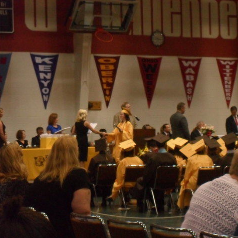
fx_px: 972
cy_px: 120
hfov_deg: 13.9
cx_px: 146
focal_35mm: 125
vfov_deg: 14.0
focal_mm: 18.6
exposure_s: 1/60
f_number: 5.2
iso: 400
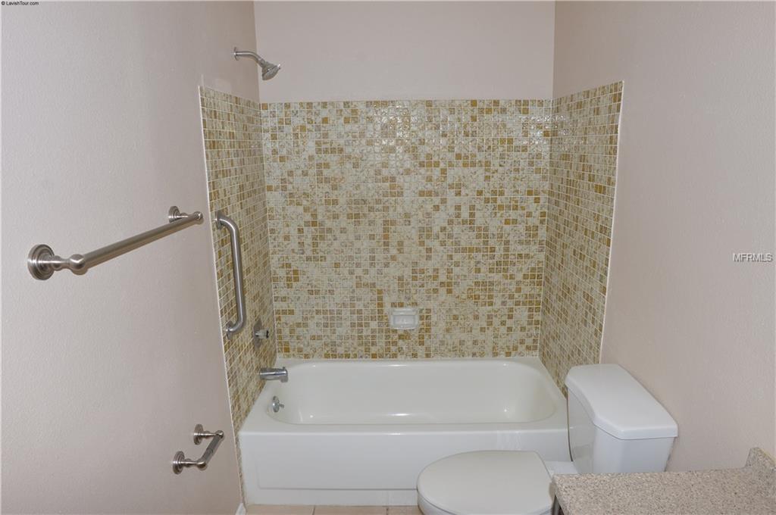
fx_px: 484
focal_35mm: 22
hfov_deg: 77.4
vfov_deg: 56.0
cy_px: 258
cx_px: 388
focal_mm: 15
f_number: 10
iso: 200
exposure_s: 1/100
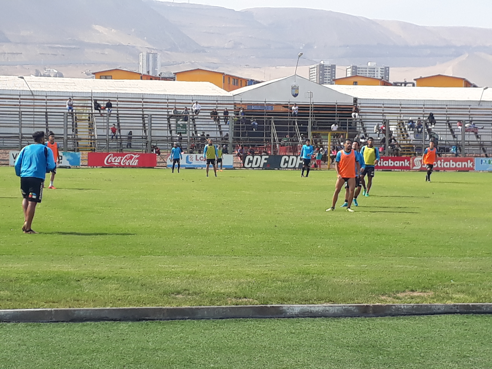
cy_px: 184
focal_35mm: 27
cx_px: 246
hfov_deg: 65.3
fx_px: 384
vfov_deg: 51.4
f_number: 1.9
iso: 40
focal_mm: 3.6
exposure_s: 1/950
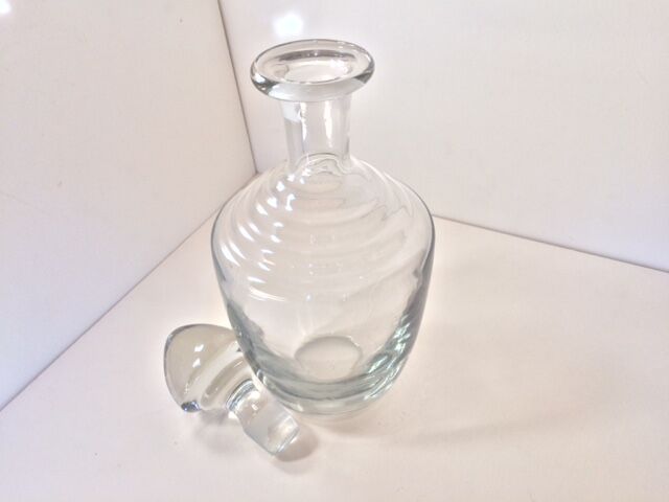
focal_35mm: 29
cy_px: 251
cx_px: 334
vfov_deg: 48.2
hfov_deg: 61.7
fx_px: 560
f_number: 2.2
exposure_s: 1/120
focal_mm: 4.15
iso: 40
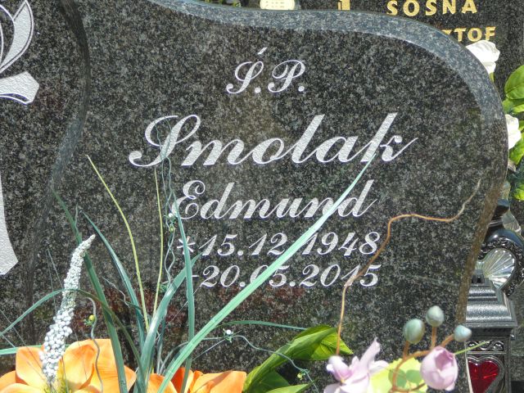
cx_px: 262
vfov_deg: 15.6
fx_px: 1438
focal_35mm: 95
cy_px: 196
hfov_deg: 20.7
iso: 80
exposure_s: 1/500
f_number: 3.9
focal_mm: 14.1
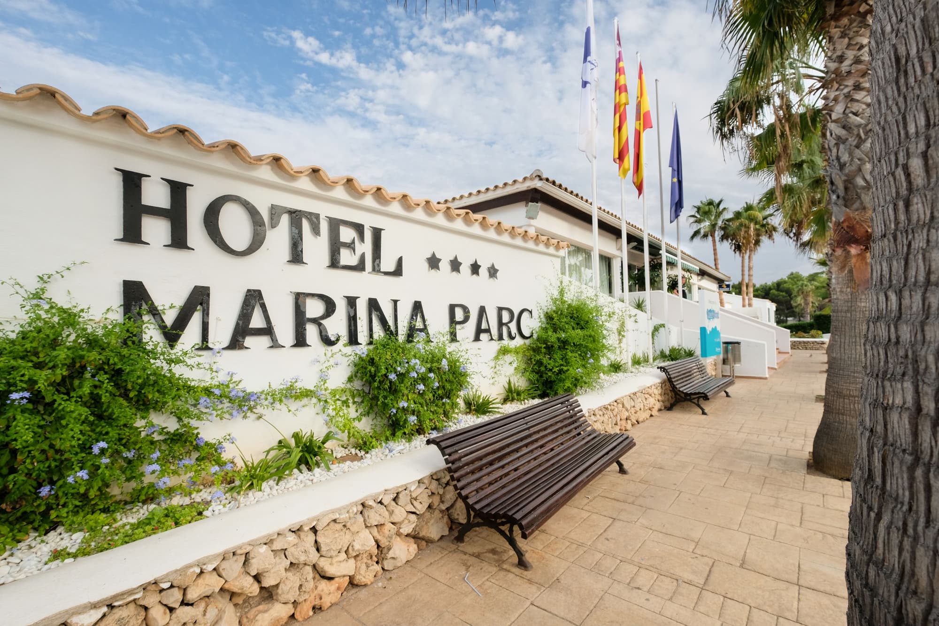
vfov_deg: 77.3
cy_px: 313
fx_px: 391
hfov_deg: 100.4
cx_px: 470
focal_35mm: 15
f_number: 7.1
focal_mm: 10
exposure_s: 1/450
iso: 800
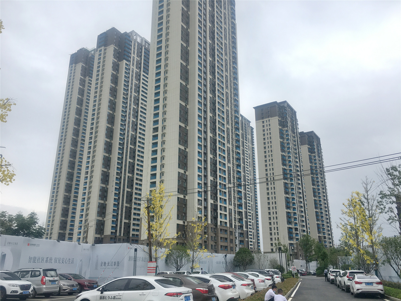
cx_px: 200
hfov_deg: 61.7
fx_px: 336
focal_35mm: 29
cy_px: 150
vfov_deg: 48.2
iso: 25
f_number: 2.2
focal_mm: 4.15
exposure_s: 1/363
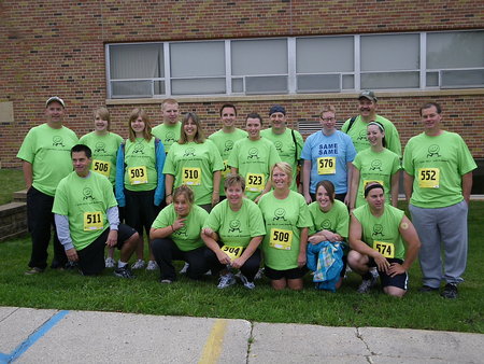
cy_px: 182
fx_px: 546
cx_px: 242
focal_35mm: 39
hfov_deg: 47.8
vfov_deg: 36.9
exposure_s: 1/80
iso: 200
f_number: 3
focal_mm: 6.9
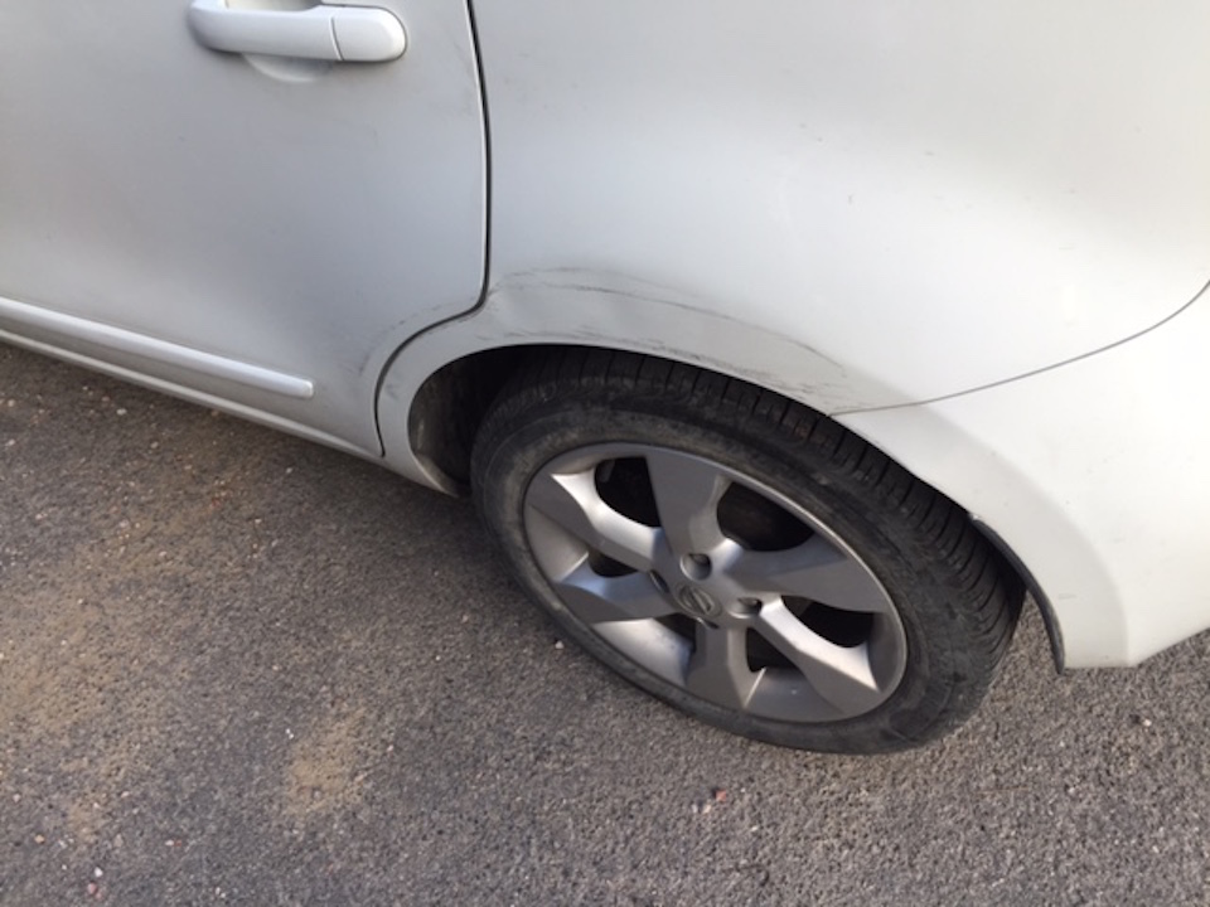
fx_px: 1014
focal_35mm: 29
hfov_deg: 61.7
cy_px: 454
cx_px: 605
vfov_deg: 48.2
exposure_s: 1/161
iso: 32
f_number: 2.2
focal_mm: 4.15
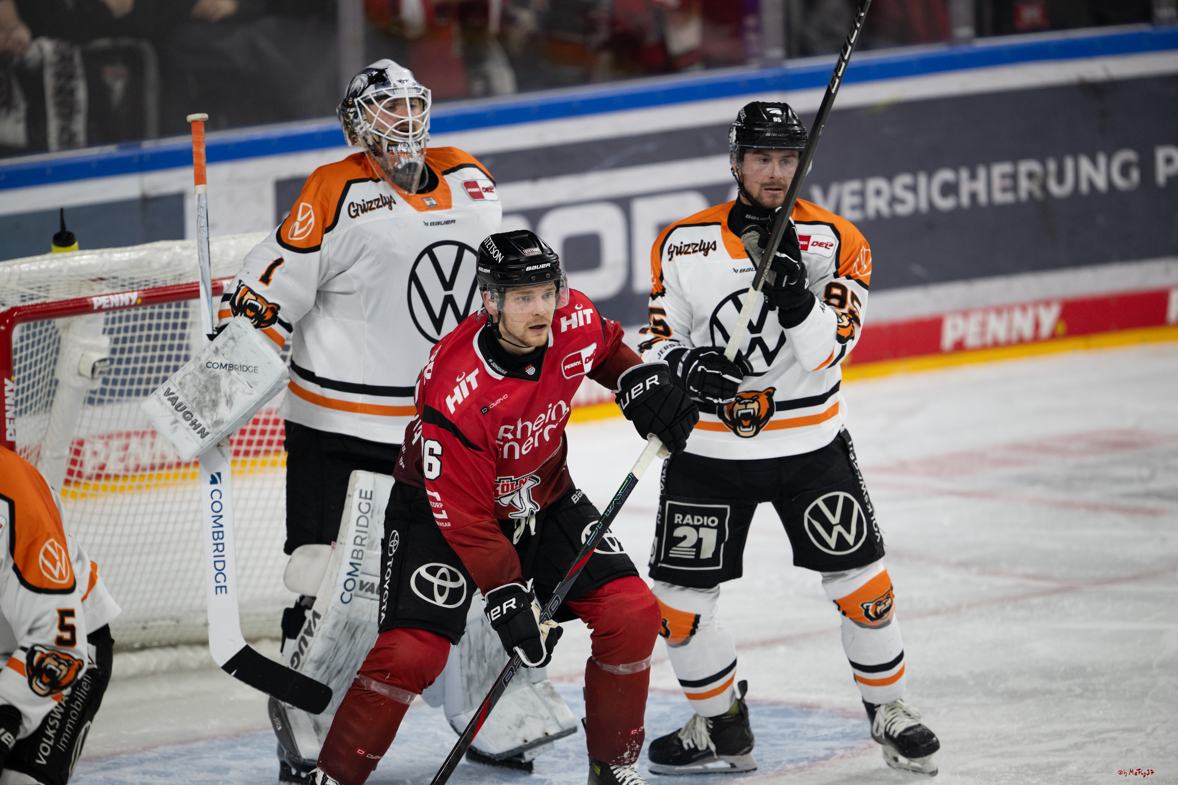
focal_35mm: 400
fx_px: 13088
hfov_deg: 5.2
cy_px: 392
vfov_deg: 3.4
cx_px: 589
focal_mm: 400
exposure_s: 1/1600
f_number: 3.2
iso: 1250
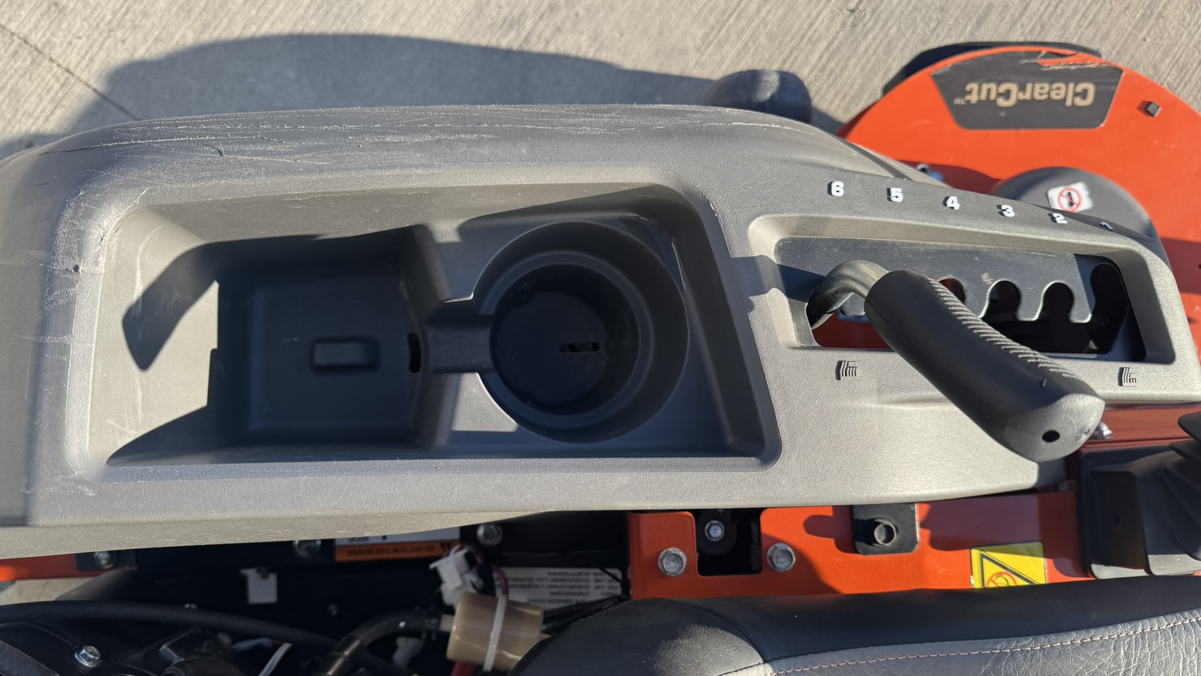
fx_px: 860
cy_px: 397
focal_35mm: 27
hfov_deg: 69.9
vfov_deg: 42.7
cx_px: 603
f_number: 1.78
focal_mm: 6.76
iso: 80
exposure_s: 1/925
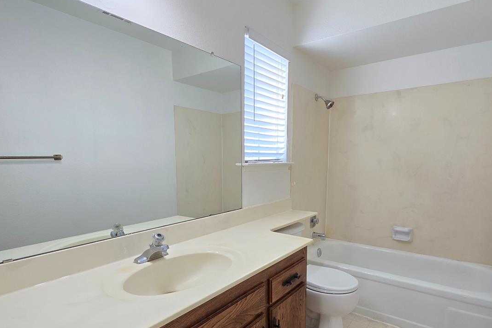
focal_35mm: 19
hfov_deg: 86.9
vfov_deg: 63.8
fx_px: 260
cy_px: 201
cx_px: 248
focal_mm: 2.2
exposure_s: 1/60
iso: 64
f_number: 2.2
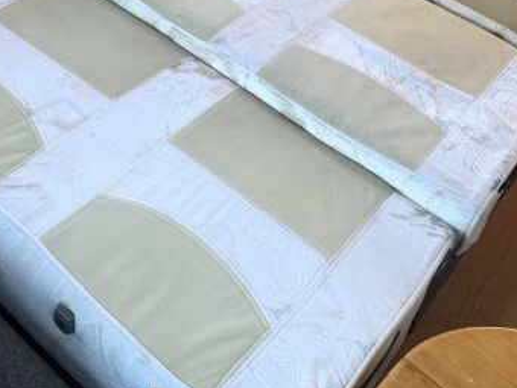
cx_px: 230
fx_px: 732
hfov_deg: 38.9
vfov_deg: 28.4
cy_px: 29
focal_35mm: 49
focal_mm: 4.25
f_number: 1.8
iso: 100
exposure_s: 1/98
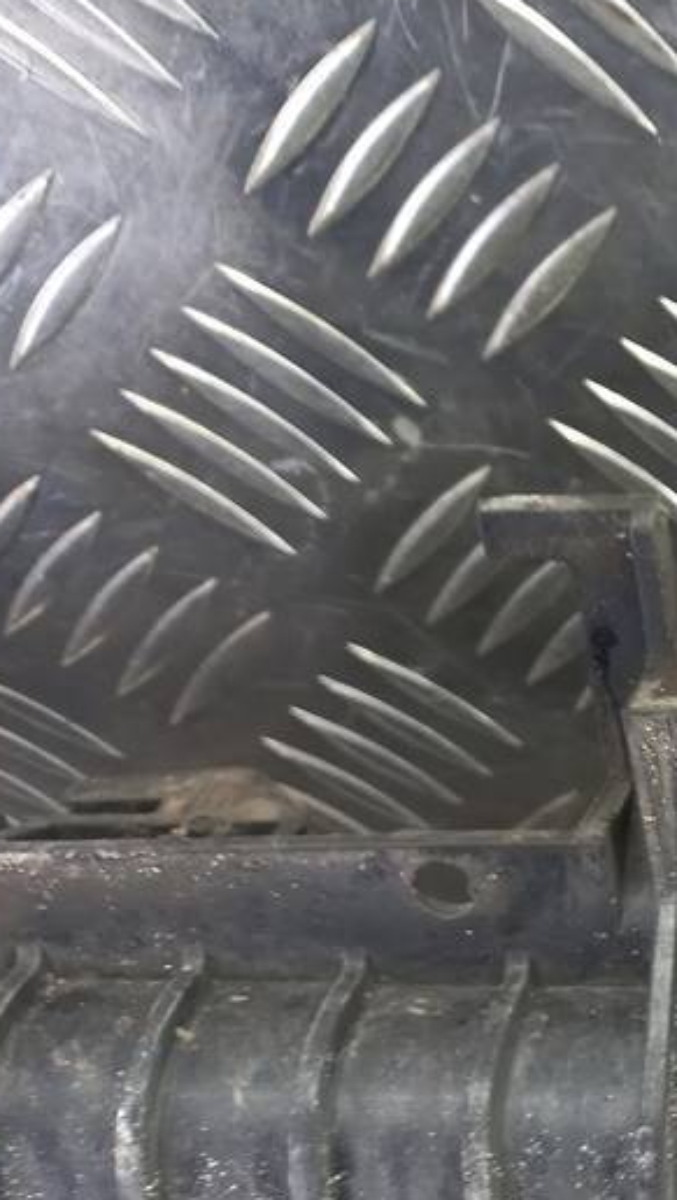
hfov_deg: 18.3
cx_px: 1163
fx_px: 1720
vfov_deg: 38.1
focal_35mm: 54
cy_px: 798
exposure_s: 1/50
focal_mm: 4.6
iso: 125
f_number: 1.8
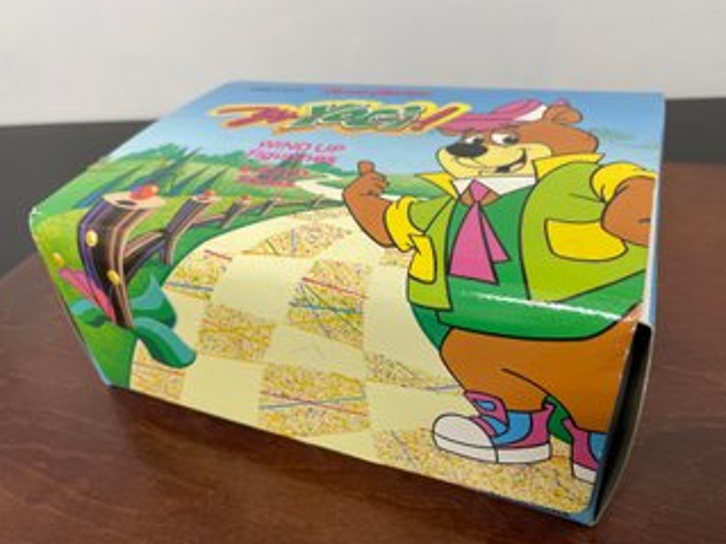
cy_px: 288
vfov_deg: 49.7
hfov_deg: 63.5
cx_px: 368
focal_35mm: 28
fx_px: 587
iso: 80
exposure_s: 1/60
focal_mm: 4.2
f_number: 1.6
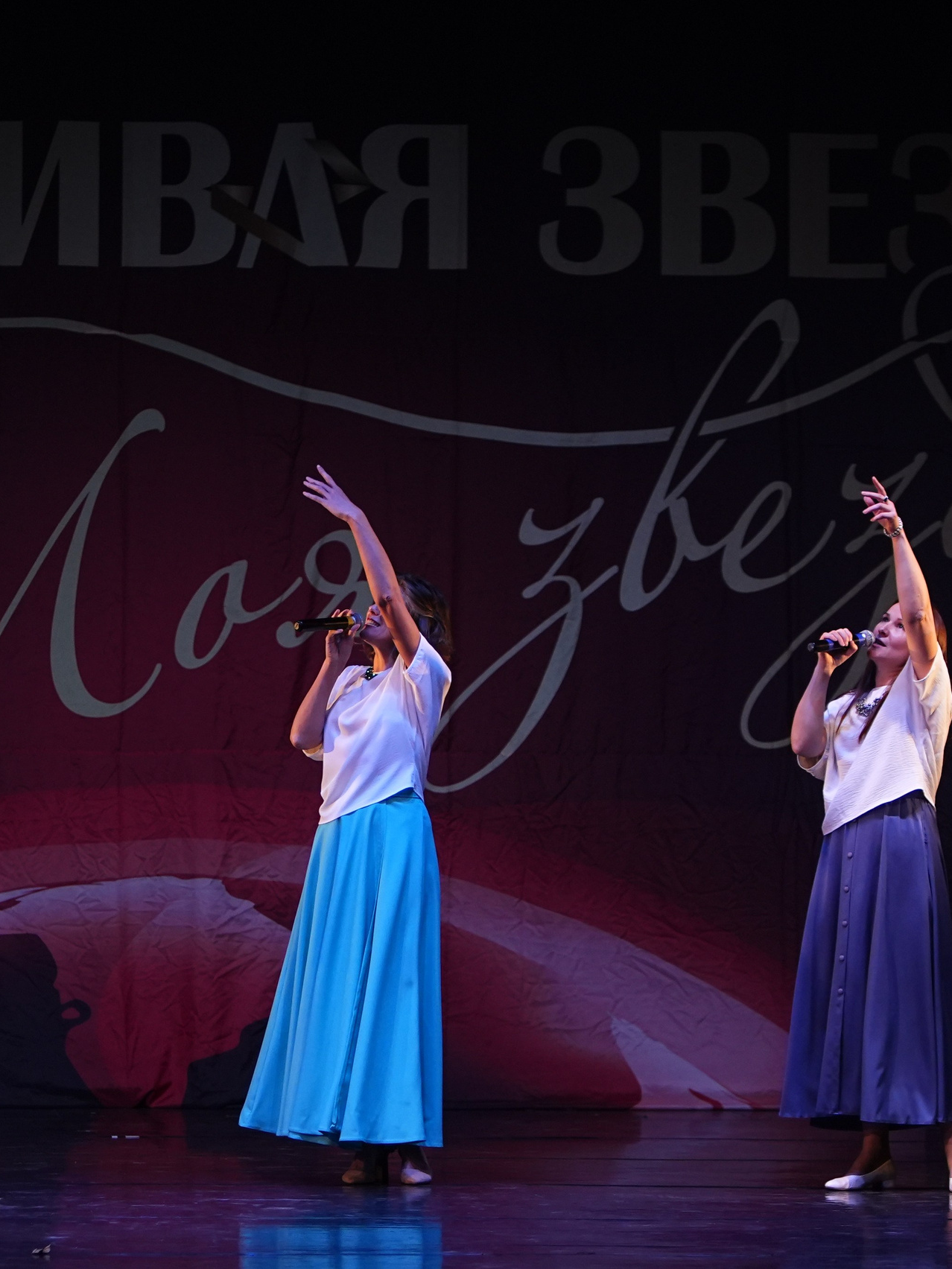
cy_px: 634
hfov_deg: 7.6
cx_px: 124
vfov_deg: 10.1
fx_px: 7150
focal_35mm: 195
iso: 1250
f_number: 2.8
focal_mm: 90
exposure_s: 1/400
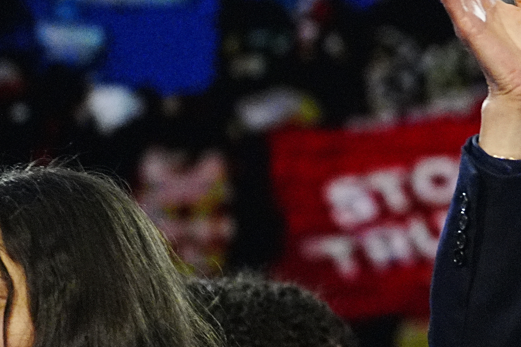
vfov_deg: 2.1
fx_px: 9304
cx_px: 682
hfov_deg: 3.2
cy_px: 170
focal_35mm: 643
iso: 8000
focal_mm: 238
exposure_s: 1/400
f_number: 5.6
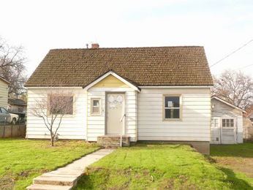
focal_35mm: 40
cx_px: 126
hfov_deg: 46.8
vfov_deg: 36.0
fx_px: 293
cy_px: 95
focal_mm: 6.5
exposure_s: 1/250
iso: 100
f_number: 3.9
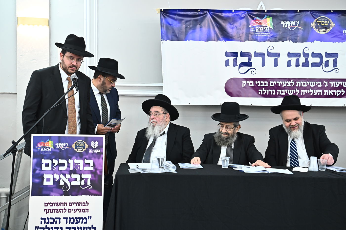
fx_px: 538
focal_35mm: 56
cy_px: 115
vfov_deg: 24.2
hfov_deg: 35.7
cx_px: 173
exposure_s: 1/125
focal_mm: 56
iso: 2500
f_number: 5
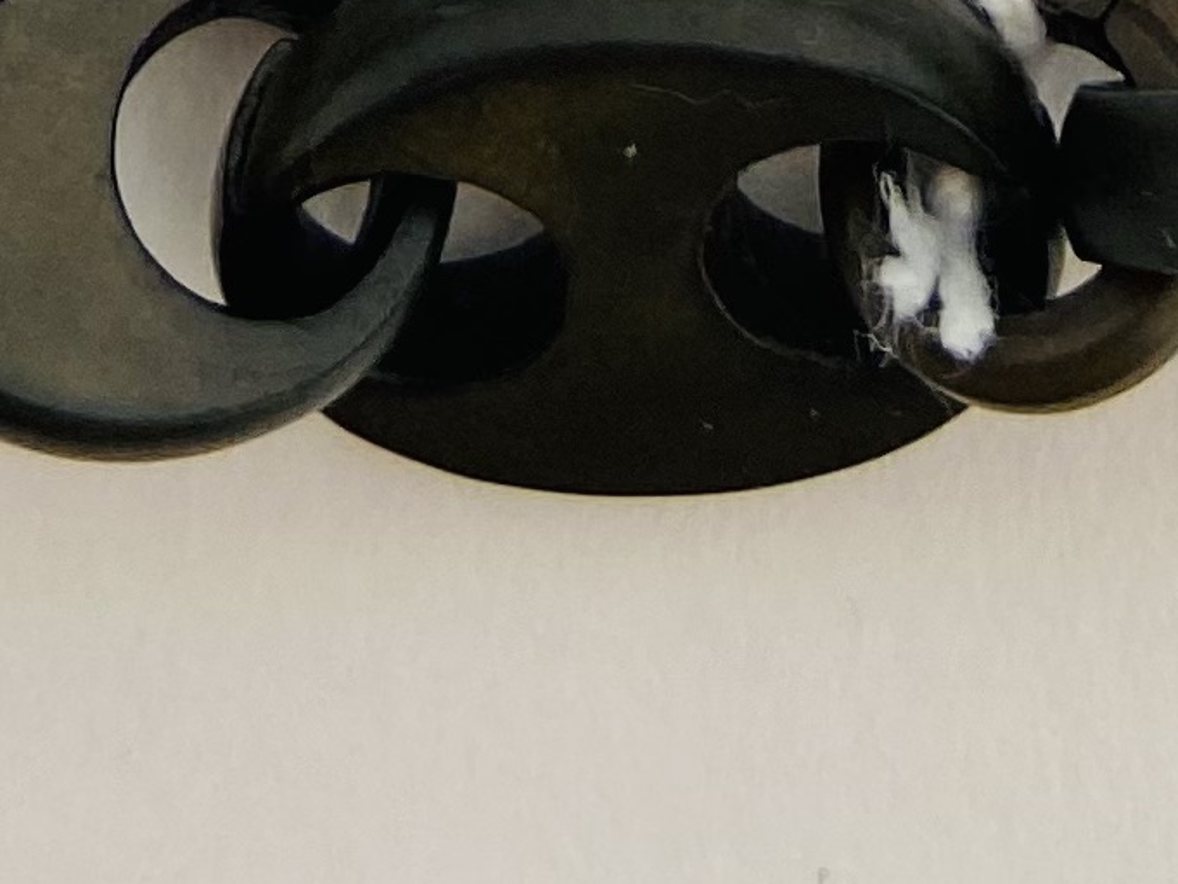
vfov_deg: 7.3
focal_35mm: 154
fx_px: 5242
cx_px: 844
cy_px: -2538
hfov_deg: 12.8
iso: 40
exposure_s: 1/100
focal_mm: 4.25
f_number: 1.8
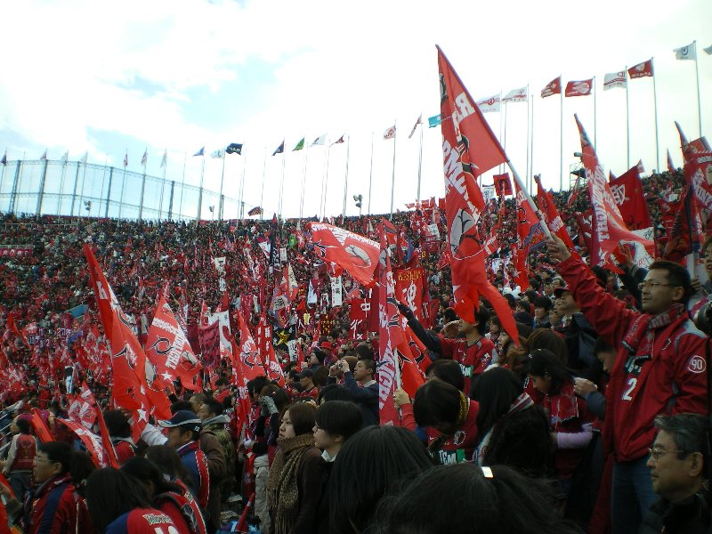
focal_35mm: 36
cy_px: 267
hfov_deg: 51.4
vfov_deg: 39.7
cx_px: 356
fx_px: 740
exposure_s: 1/125
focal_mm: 6.3
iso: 50
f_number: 4.6
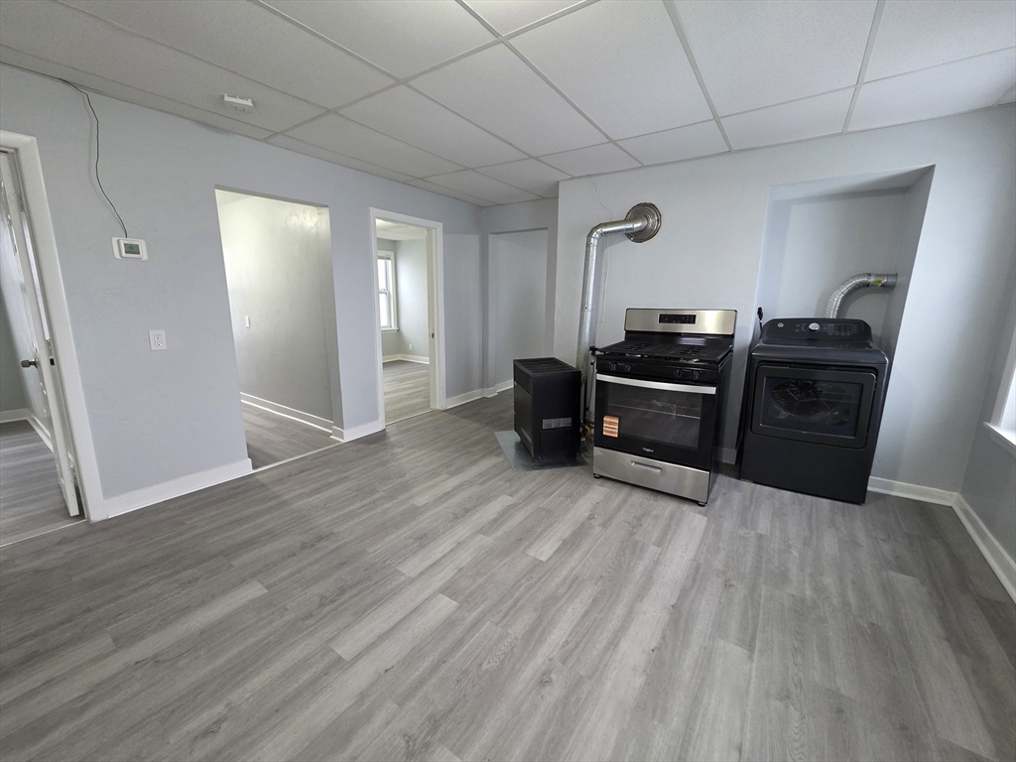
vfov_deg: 89.9
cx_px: 508
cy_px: 381
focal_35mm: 13
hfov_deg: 106.2
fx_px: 382
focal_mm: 2.2
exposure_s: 1/60
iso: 320
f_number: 1.9
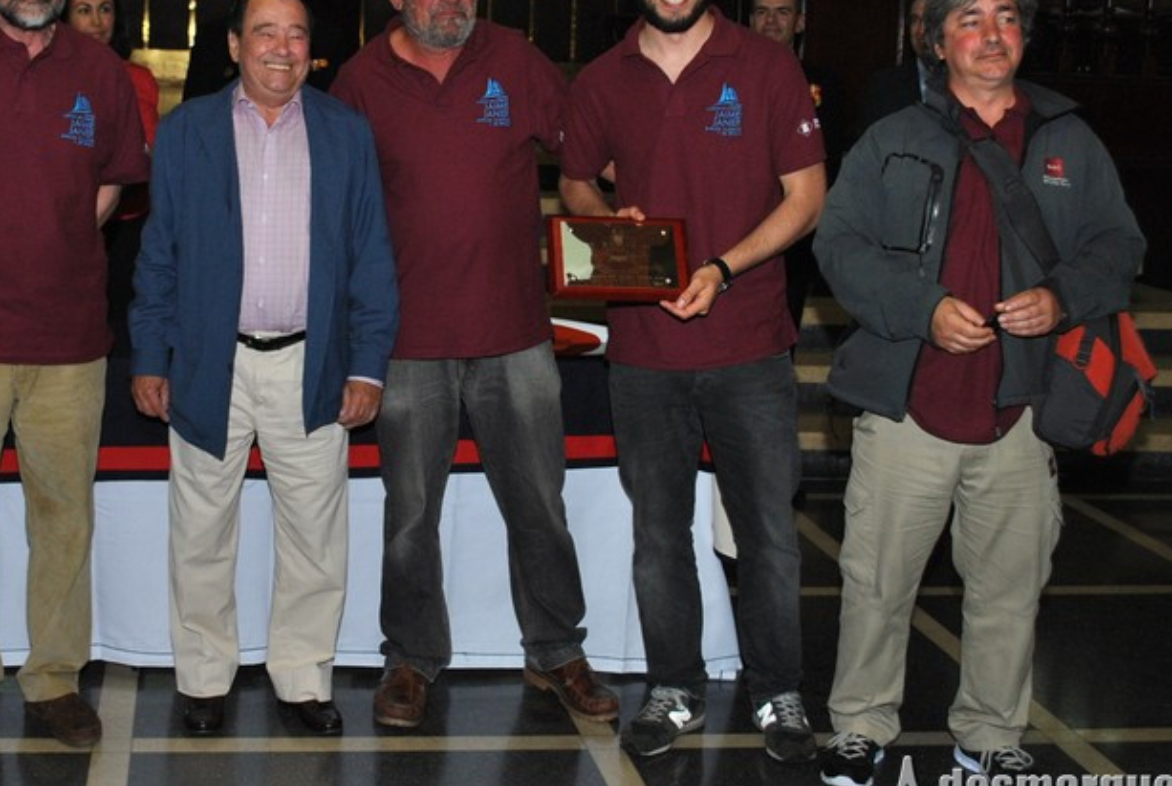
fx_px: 1859
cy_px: 279
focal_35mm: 57
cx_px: 375
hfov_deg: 34.6
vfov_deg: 23.8
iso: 400
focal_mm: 26
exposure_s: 1/125
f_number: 5
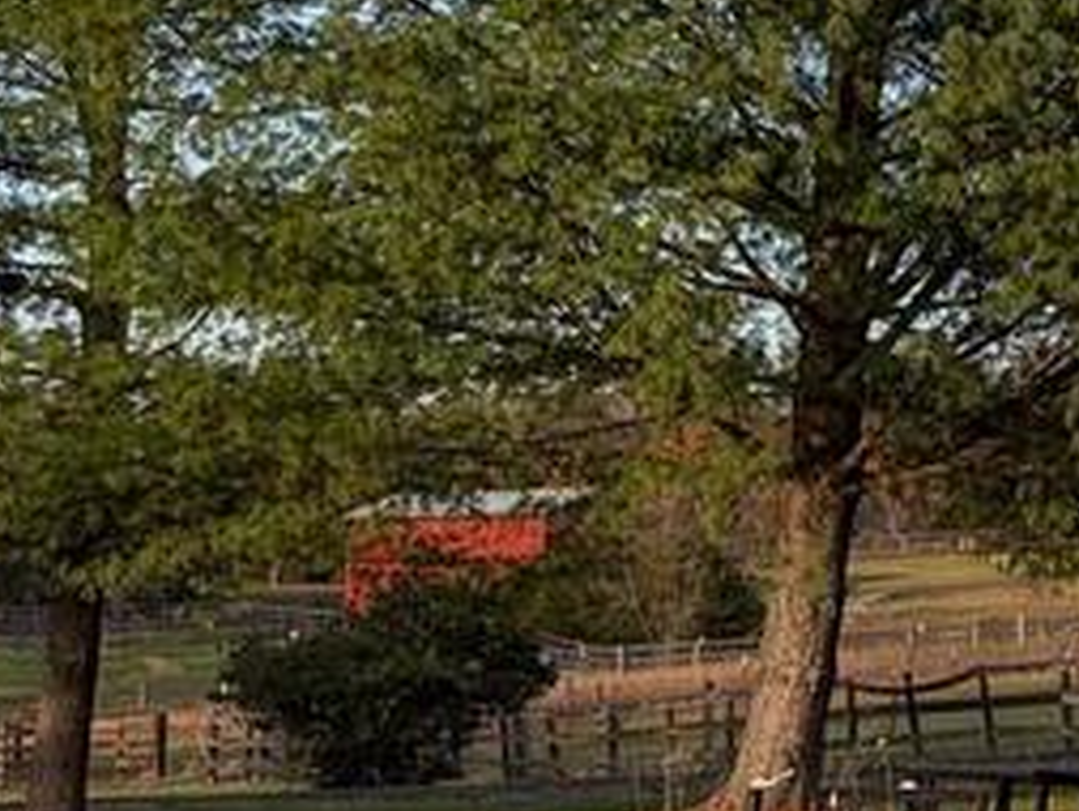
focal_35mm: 148
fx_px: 4615
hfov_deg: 10.9
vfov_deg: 10.0
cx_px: 2738
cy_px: 137
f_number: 1.6
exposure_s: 1/1901
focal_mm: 5.96
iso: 50
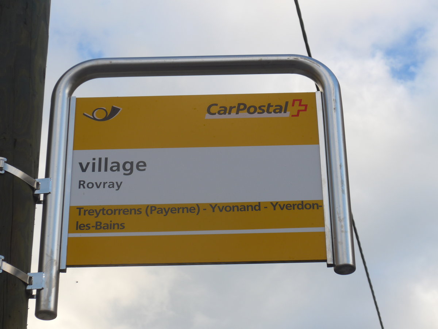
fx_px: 1303
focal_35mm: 103
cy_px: 164
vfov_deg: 14.4
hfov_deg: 19.1
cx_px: 219
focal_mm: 20.4
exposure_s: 1/160
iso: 80
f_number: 4.8
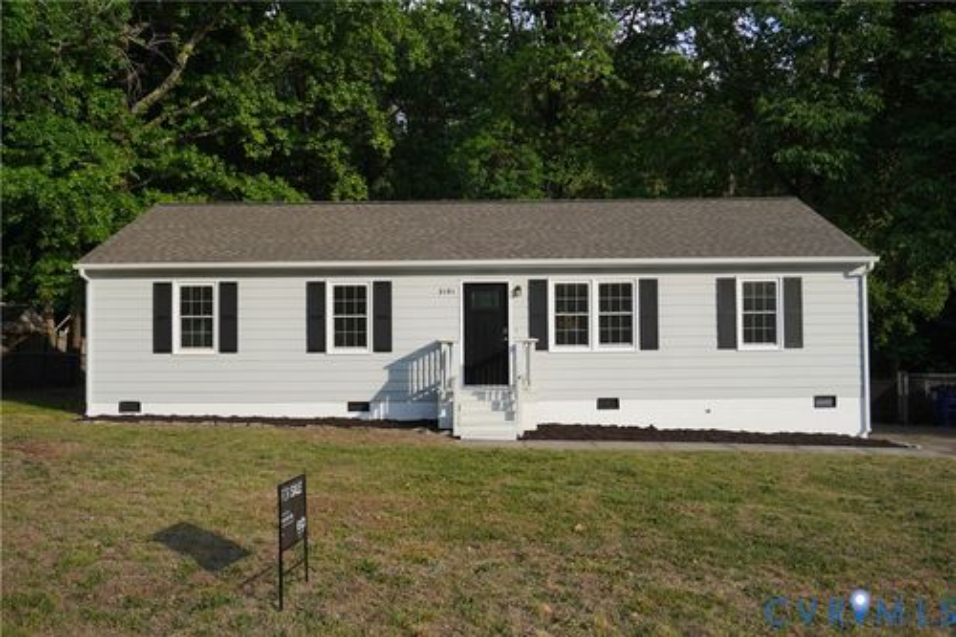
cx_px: 478
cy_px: 318
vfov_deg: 38.3
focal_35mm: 34
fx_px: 916
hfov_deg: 55.1
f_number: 5
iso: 100
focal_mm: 23
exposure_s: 1/250
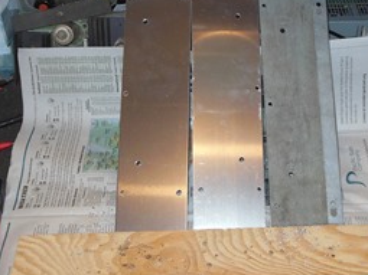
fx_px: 542
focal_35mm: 51
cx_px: 199
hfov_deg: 37.5
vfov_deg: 28.5
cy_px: 153
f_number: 3.3
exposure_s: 1/25
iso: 200
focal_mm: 5.2
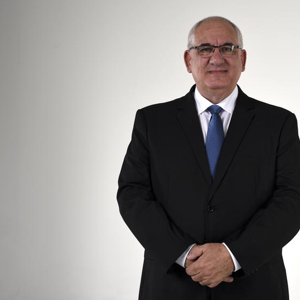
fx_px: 706
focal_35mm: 72
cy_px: 137
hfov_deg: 23.8
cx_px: 217
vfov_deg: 24.0
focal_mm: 50
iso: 100
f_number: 8
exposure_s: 1/125
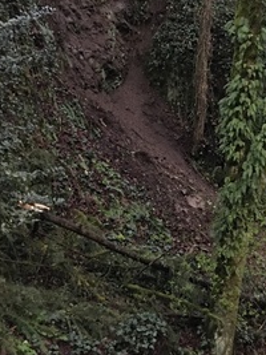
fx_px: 656
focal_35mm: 64
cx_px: 274
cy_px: 186
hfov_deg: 22.0
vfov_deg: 30.3
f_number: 2.2
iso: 125
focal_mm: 4.15
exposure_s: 1/4
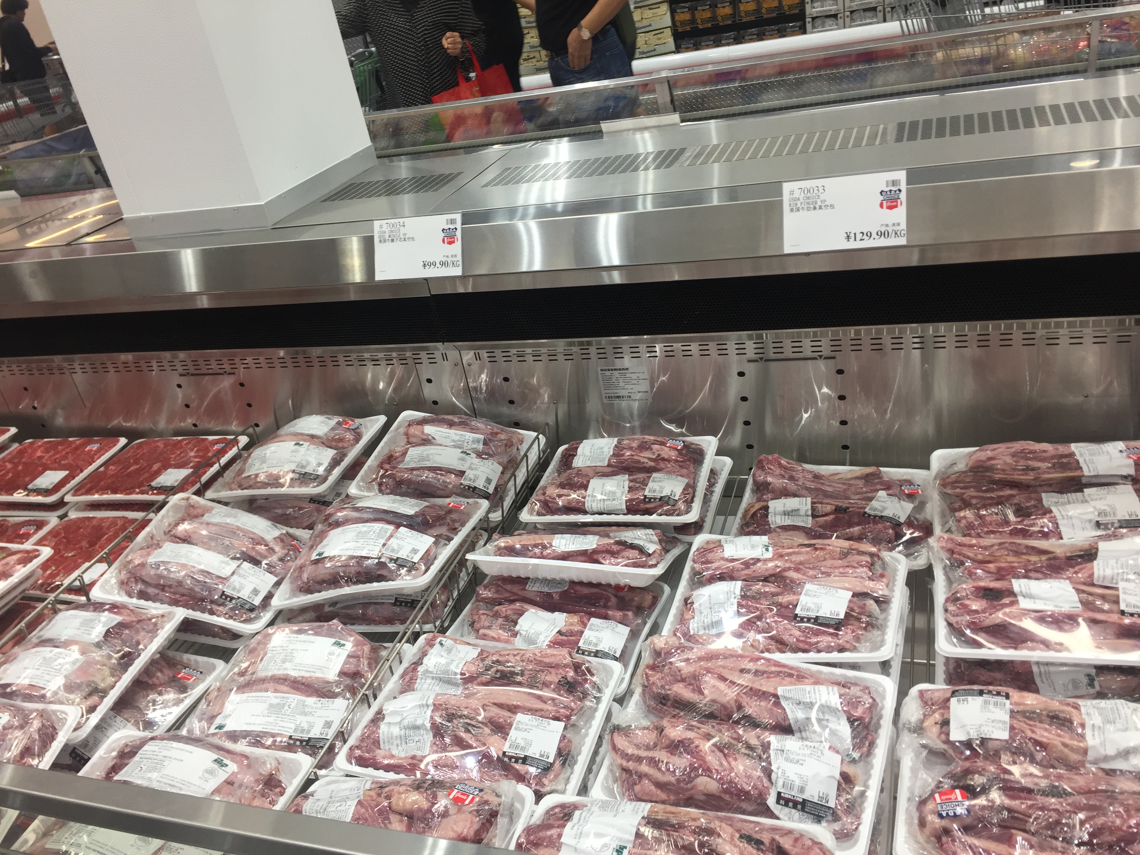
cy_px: 428
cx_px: 570
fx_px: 955
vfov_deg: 48.2
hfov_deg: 61.7
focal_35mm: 29
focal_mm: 4.15
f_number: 2.2
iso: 50
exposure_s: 1/100
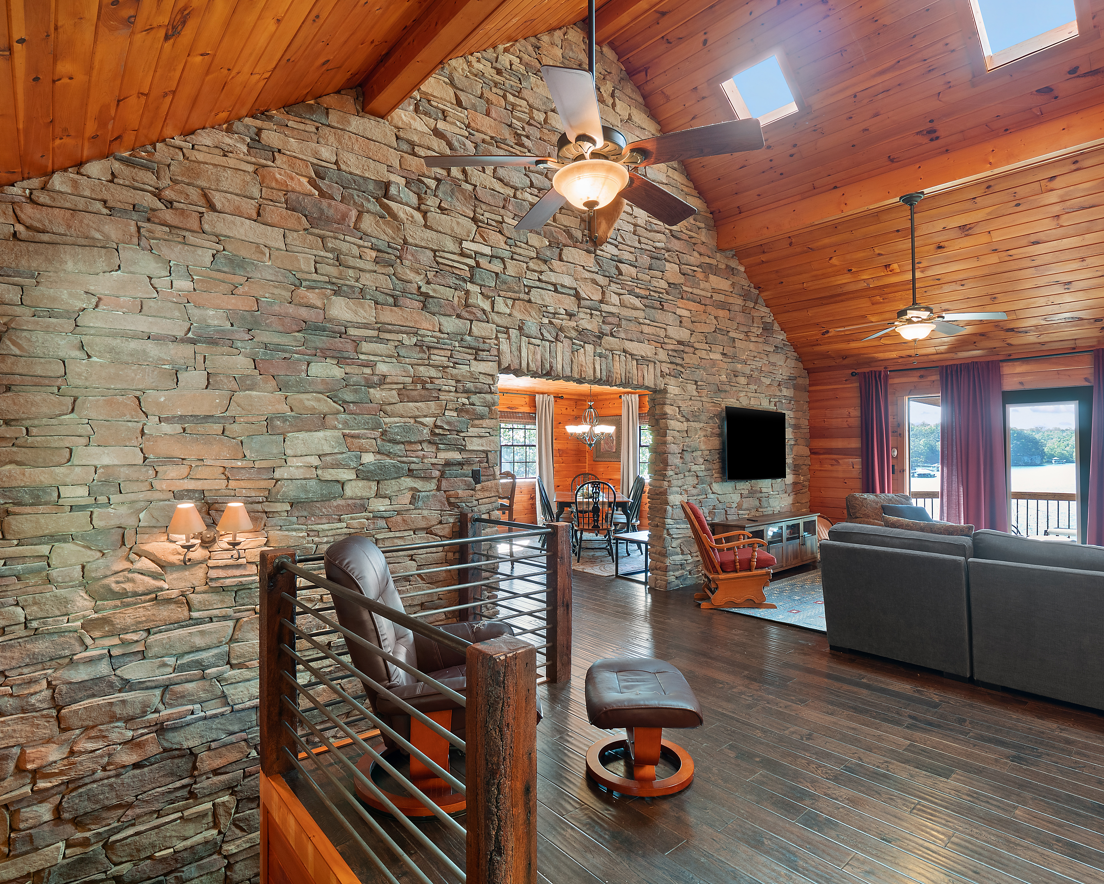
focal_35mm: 17
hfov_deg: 89.6
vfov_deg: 77.0
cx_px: 555
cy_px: 450
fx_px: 555
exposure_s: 1/4
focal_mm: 8
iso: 200
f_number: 5.6
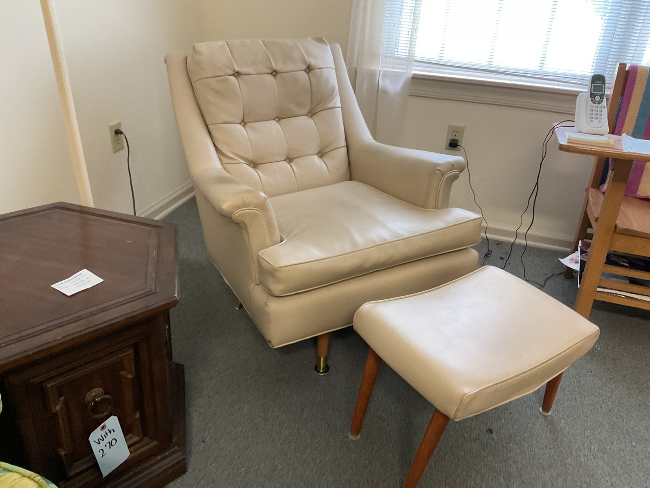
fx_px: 545
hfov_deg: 61.7
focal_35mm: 29
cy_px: 244
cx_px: 325
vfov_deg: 48.2
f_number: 1.8
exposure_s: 1/60
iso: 250
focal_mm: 3
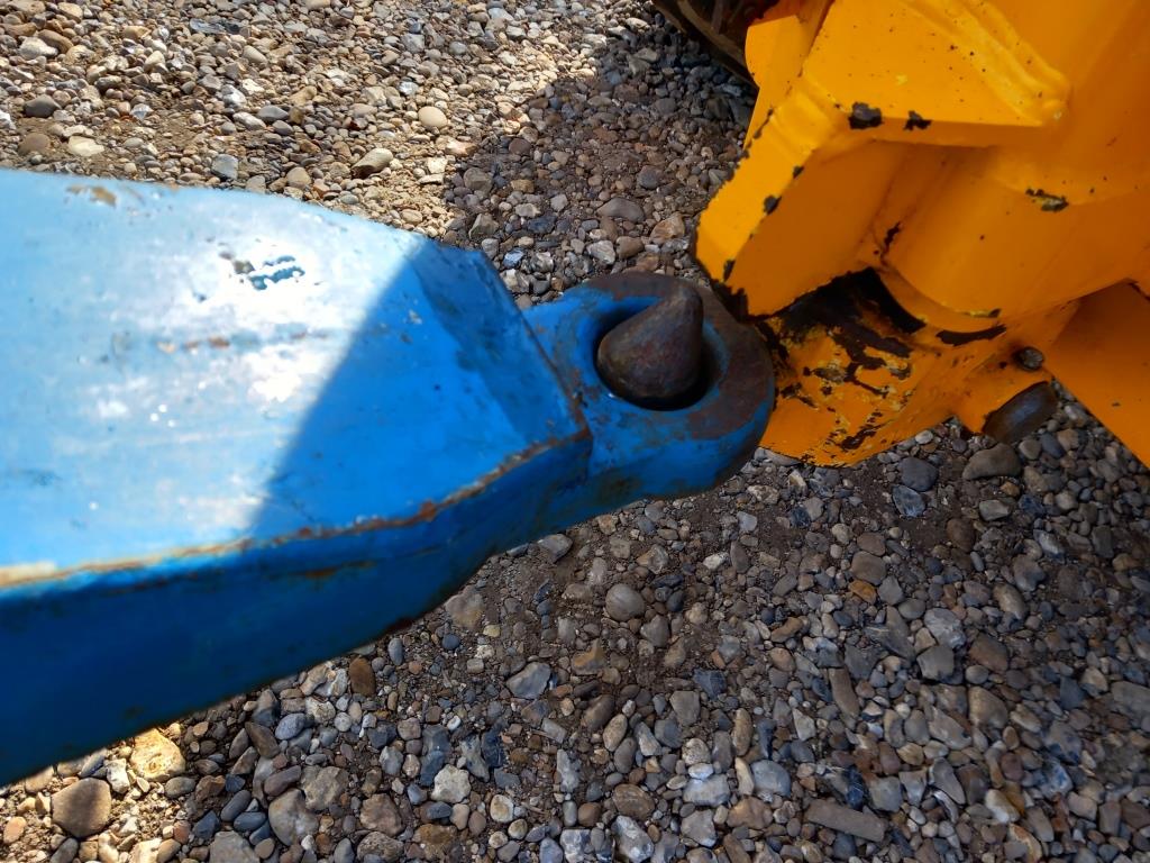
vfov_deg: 51.4
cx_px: 575
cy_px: 432
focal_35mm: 27
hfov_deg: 65.3
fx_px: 897
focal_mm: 4
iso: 25
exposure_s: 1/100
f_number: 1.8
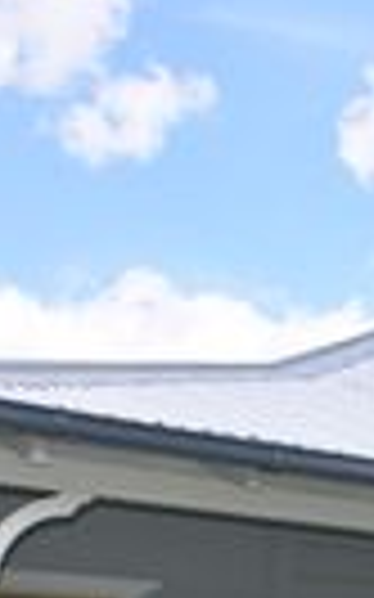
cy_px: 645
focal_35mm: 108
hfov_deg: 11.1
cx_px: 716
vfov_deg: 18.6
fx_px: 1763
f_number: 7.1
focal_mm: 20
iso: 100
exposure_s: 1/250
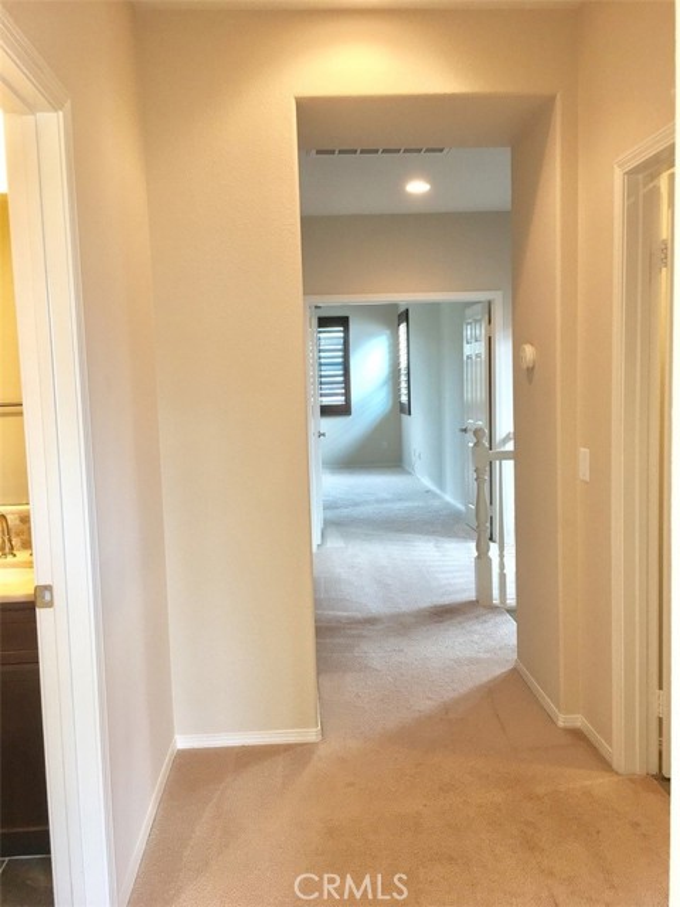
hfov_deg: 48.2
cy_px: 454
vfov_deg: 61.7
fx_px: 760
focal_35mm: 29
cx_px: 340
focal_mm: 4.15
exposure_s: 1/30
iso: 40
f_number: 2.2
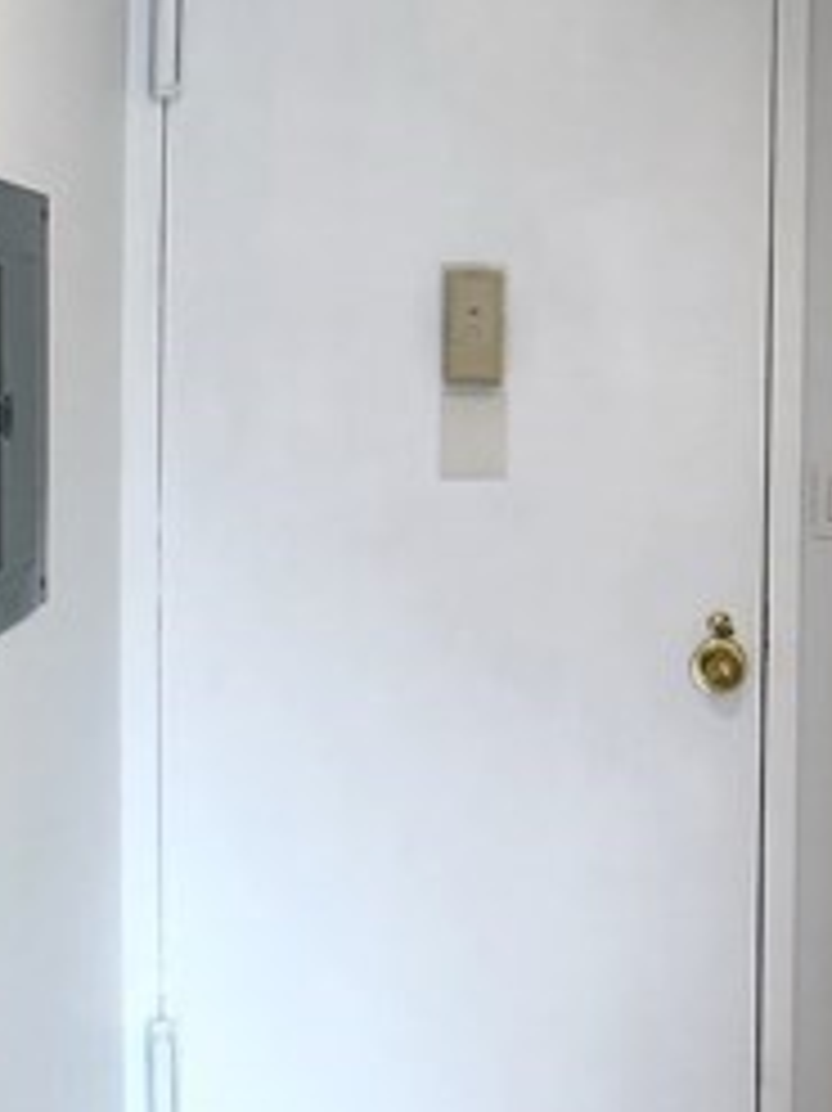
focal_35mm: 87
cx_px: 1016
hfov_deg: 16.2
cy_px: 486
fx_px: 2790
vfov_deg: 22.5
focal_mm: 4
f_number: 1.8
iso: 25
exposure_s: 1/40
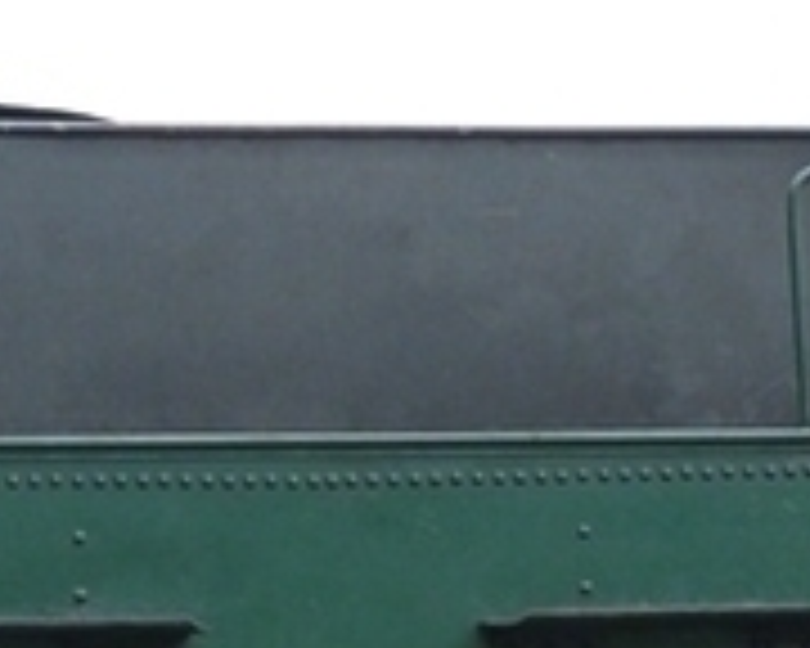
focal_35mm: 228
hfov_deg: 8.5
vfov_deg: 6.7
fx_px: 5466
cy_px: 860
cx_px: 333
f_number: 4
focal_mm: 12.6
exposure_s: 1/125
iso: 125
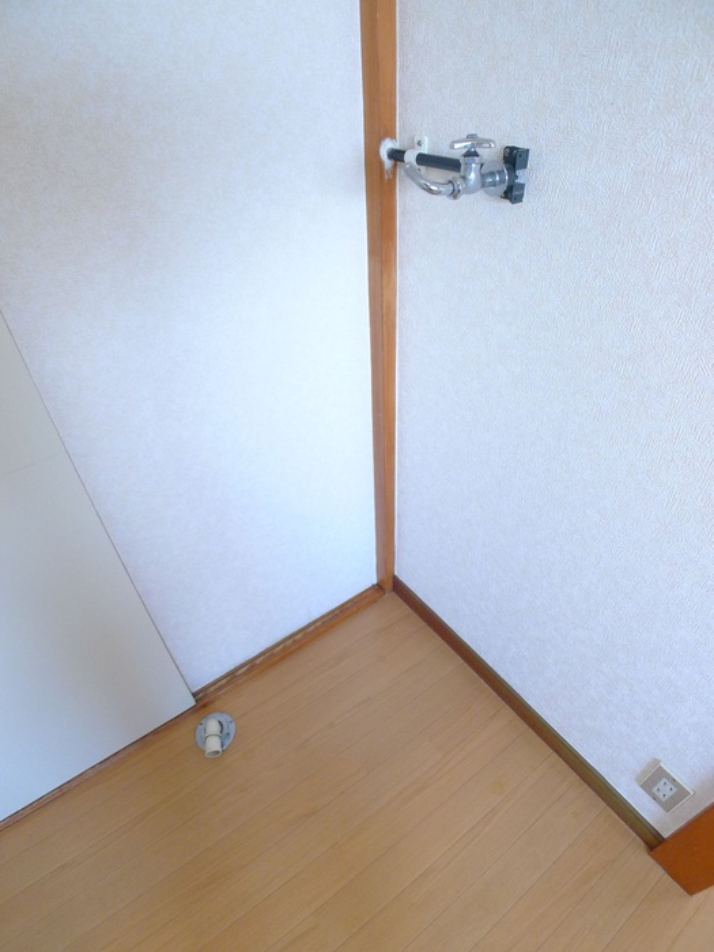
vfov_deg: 71.6
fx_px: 660
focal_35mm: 24
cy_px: 476
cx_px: 357
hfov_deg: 56.8
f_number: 2
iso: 400
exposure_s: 1/60
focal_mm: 5.1
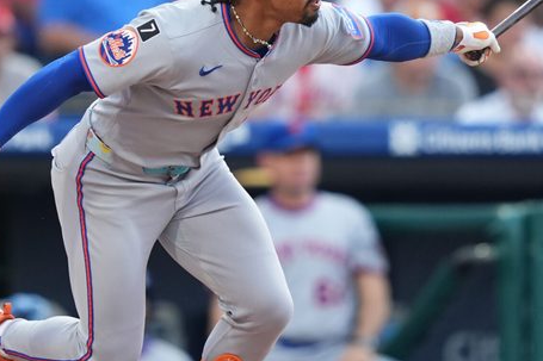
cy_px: 140
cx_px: 218
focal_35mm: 901
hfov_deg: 2.3
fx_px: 13584
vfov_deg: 1.5
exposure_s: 1/2000
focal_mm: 400
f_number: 2.8
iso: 1000
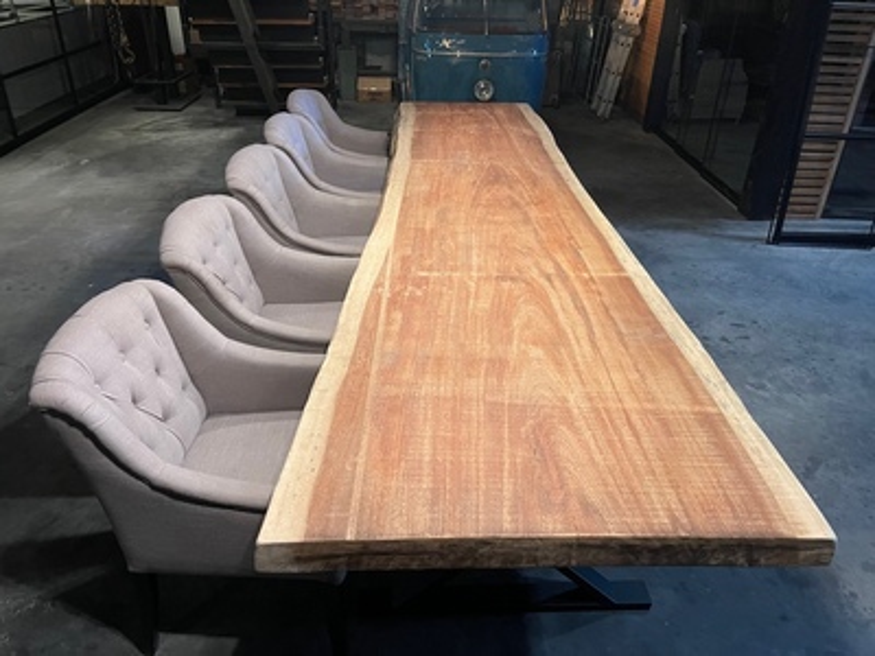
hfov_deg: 67.3
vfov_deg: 53.1
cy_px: 328
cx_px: 438
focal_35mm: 26
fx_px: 657
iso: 320
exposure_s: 1/50
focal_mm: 5.1
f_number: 1.6
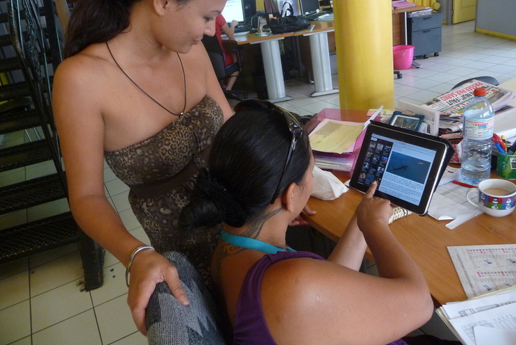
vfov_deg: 43.5
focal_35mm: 30
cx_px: 265
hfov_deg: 61.9
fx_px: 430
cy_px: 146
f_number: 3.3
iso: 320
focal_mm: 4.7
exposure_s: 1/30
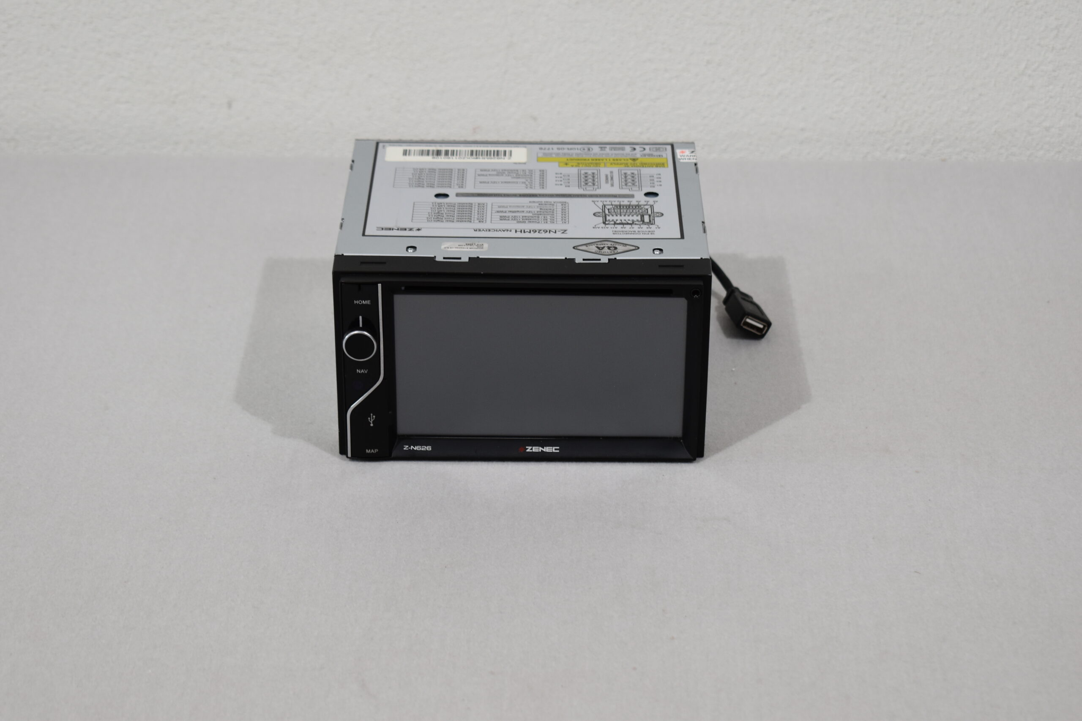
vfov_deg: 16.6
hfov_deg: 24.6
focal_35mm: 82
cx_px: 541
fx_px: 2480
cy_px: 360
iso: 400
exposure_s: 1/80
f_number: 5.6
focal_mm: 55
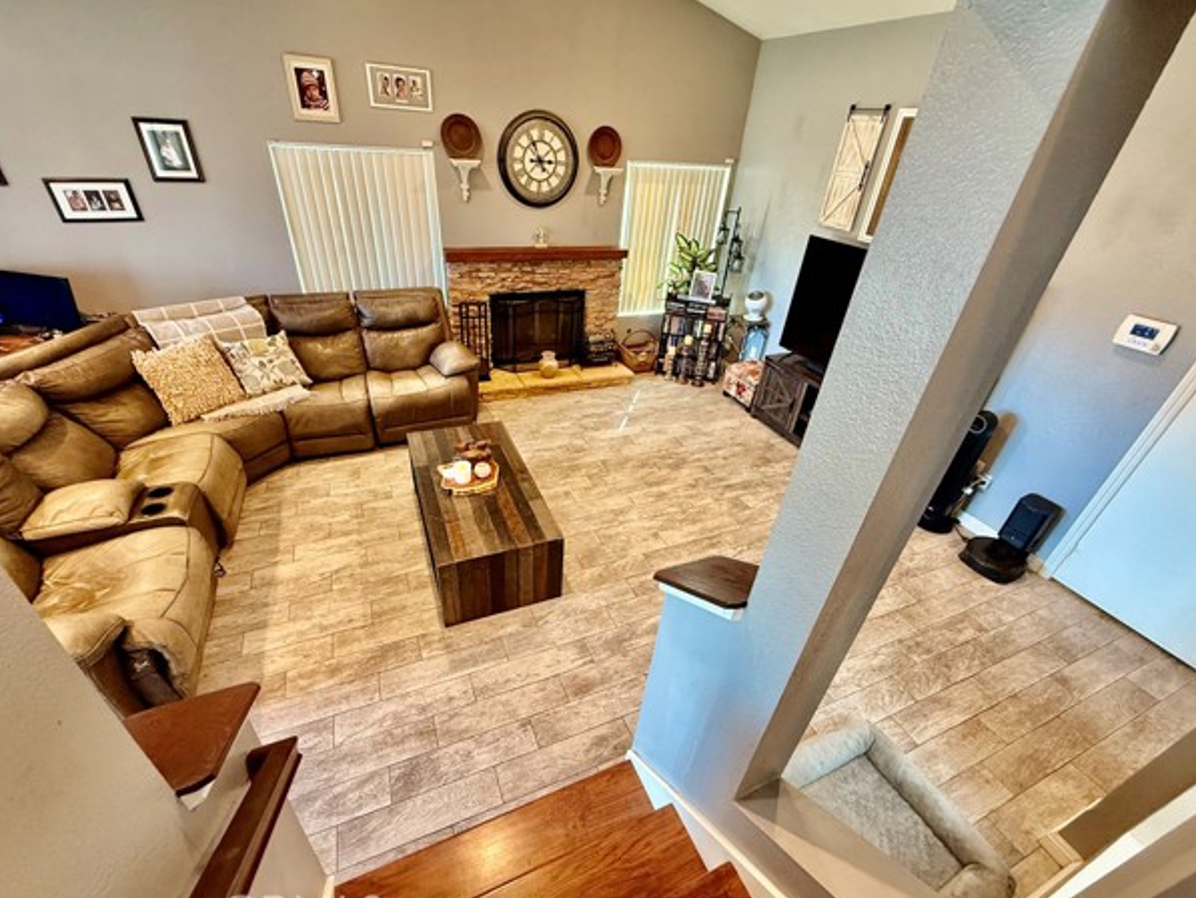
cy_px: 461
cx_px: 591
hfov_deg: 98.2
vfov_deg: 81.7
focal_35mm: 15
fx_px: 518
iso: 400
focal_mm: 2.22
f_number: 2.2
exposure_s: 1/60
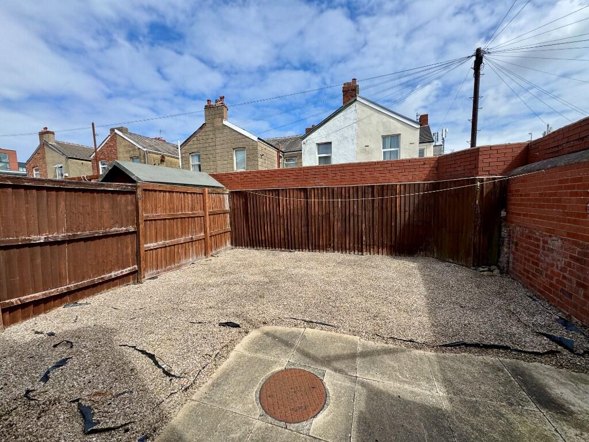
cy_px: 221
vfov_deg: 85.7
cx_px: 294
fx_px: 238
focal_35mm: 14
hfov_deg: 102.1
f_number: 2.2
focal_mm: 2.22
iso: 50
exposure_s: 1/1567
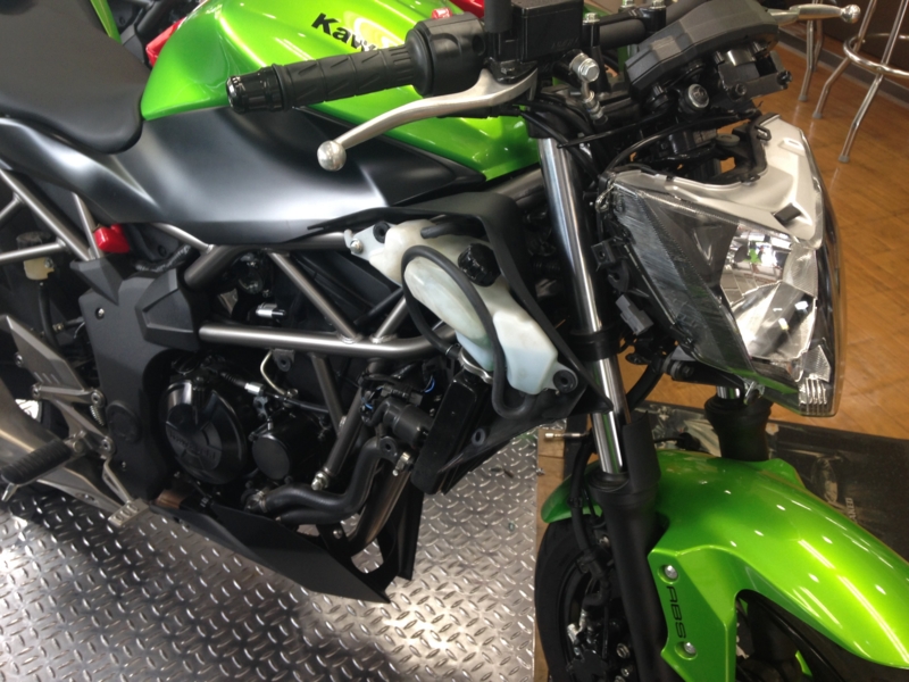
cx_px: 454
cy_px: 341
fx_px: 867
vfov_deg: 42.9
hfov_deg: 55.4
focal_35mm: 33
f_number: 2.4
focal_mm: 4.12
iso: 50
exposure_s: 1/24
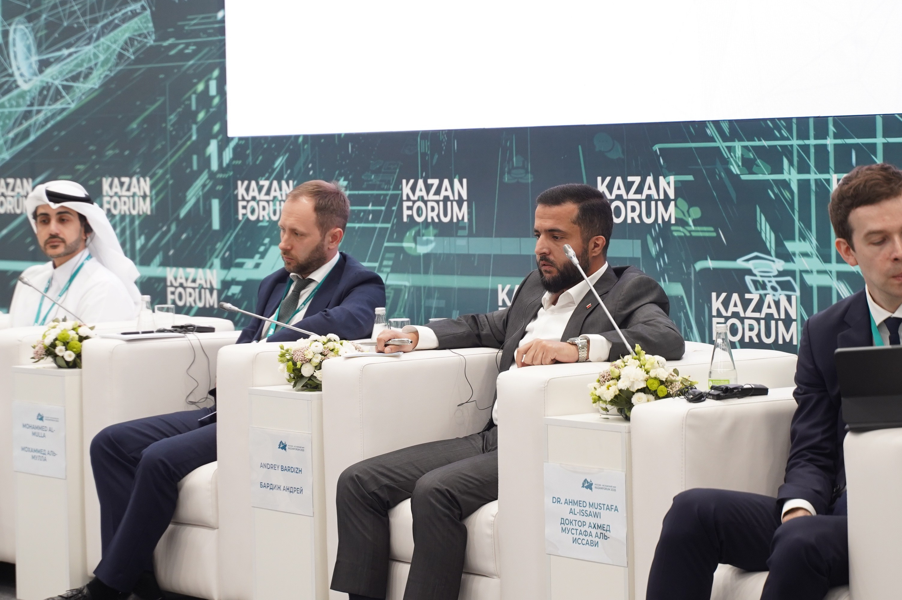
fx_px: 2804
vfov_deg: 12.2
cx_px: 451
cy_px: 300
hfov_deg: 18.3
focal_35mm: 112
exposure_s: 1/125
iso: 1000
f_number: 3.5
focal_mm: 75
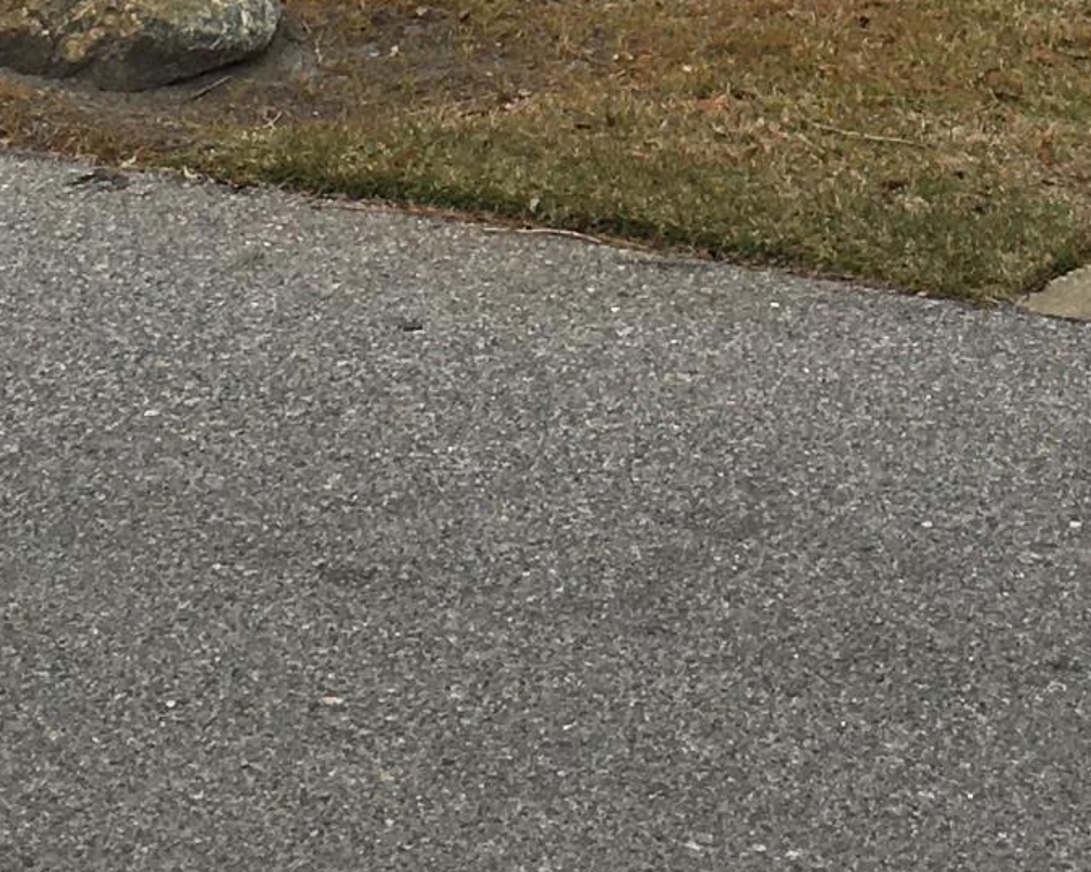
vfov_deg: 11.1
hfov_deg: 15.3
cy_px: -859
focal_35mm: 126
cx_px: 526
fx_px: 4068
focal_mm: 4.15
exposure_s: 1/1923
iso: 25
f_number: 2.2
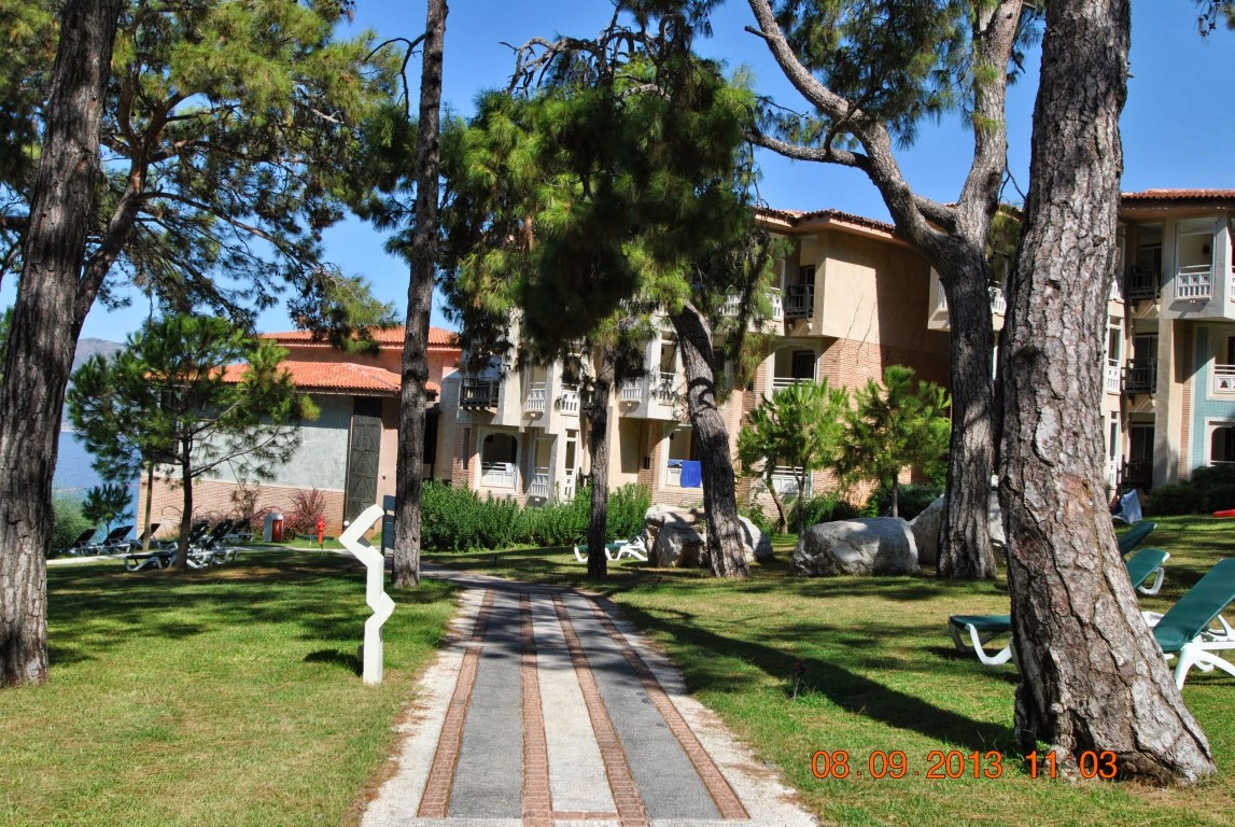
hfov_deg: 53.1
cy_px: 414
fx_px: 1237
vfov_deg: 37.0
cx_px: 618
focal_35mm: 36
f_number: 8
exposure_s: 1/250
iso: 100
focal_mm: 24
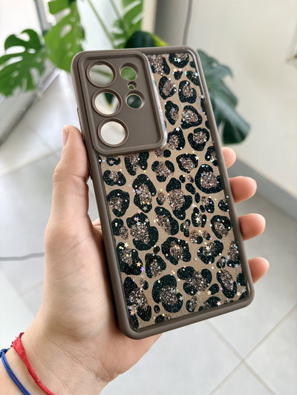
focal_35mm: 26
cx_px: 148
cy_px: 198
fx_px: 297
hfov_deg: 53.1
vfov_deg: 67.3
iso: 125
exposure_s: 1/122
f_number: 1.6
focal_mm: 5.96
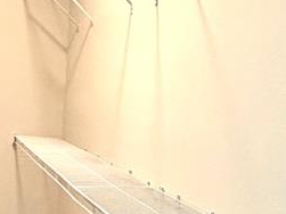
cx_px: 319
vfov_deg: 21.5
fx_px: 553
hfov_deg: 26.6
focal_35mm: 67
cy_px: 189
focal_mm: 2.22
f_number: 2.2
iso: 640
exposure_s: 1/60
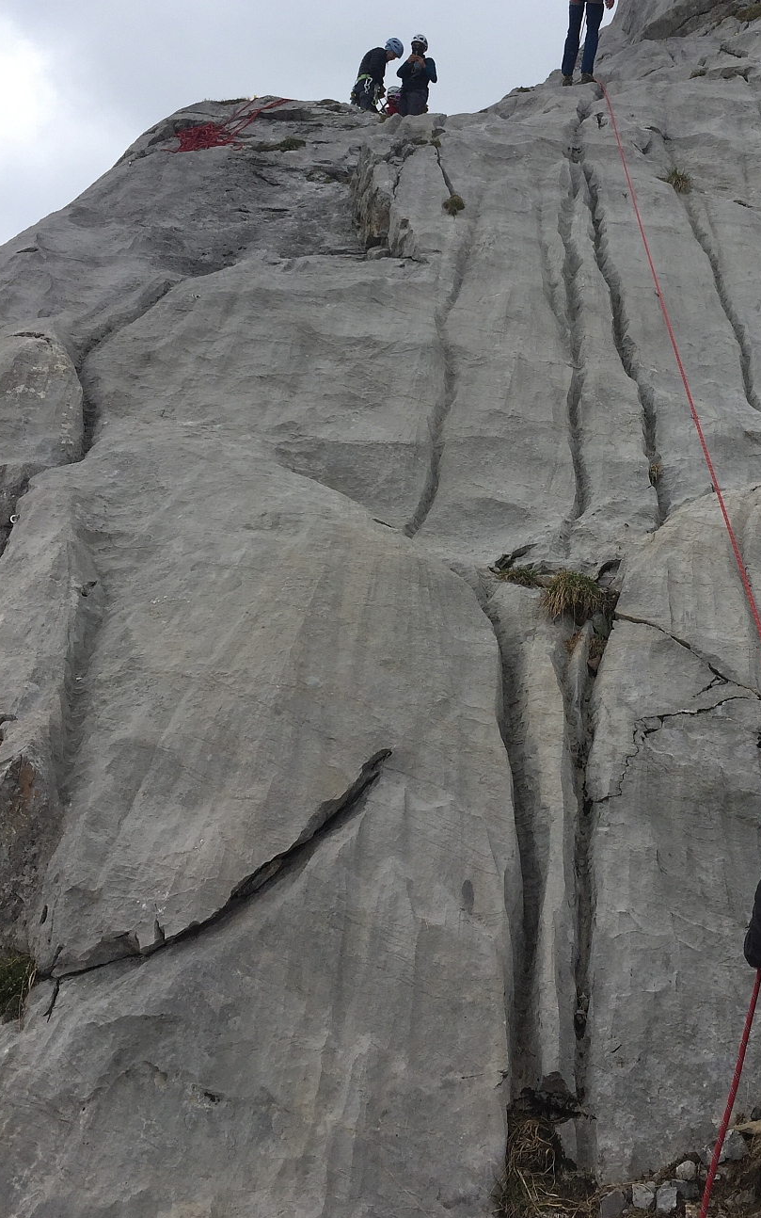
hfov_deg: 33.0
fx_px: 1261
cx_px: 554
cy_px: 512
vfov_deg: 51.3
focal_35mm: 38
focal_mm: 4.15
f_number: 2.2
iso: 32
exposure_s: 1/3300
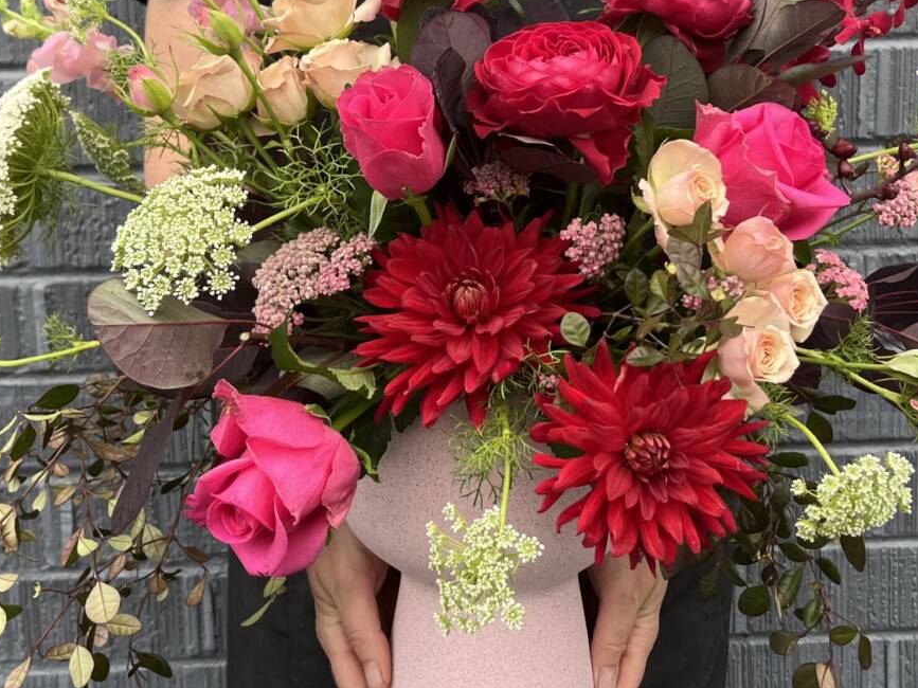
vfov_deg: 31.9
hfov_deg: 42.1
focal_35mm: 45
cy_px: 218
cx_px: 456
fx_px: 1193
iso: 64
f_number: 1.6
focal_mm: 5.1
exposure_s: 1/122
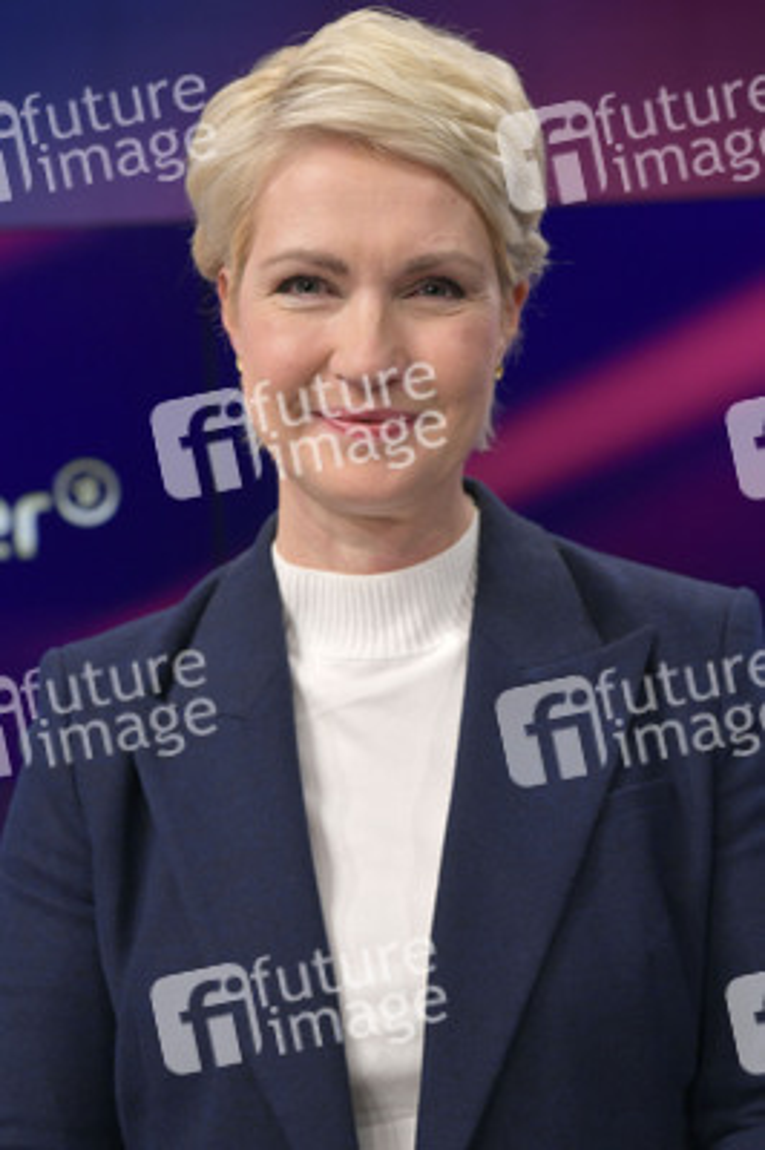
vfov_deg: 28.9
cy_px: 575
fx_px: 2235
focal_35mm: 70
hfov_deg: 19.4
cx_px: 382
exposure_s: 1/200
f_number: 6.3
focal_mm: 70
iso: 1600
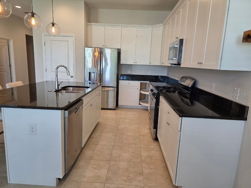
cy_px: 94
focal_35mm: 23
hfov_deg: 73.9
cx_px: 126
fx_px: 167
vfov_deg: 58.9
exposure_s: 1/120
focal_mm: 6.3
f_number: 1.7
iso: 125
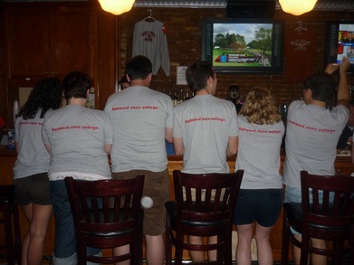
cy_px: 132
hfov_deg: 55.4
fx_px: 337
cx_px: 177
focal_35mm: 33
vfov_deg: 42.9
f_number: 2.8
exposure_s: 1/30
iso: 200
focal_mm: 5.5
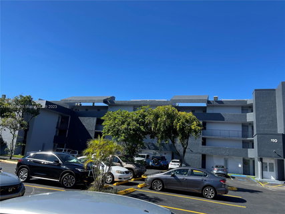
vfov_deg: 53.0
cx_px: 142
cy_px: 107
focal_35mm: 26
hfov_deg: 67.3
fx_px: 214
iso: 32
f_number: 1.6
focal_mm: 4.2
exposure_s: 1/2132
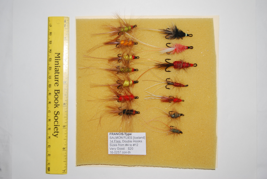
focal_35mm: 48
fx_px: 356
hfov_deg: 41.1
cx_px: 134
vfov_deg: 28.2
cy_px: 90
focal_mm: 32
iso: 100
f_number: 4.5
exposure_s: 1/60
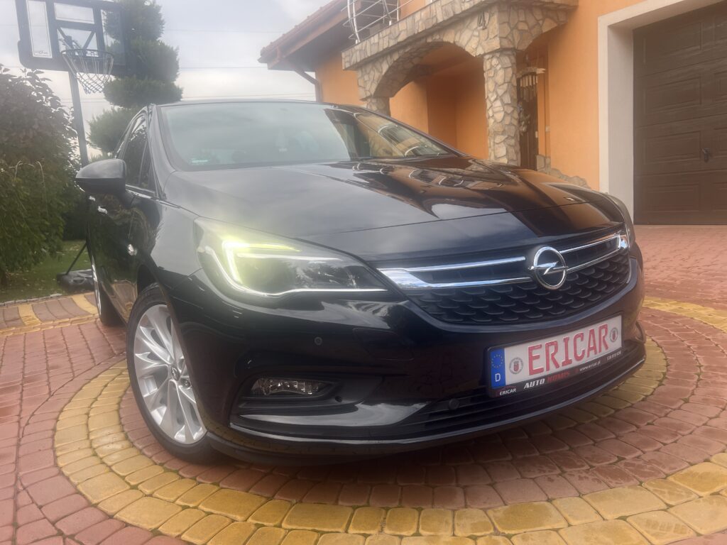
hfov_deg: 67.3
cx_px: 364
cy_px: 272
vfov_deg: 53.1
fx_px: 546
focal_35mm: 26
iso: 50
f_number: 1.5
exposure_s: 1/797
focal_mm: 5.7
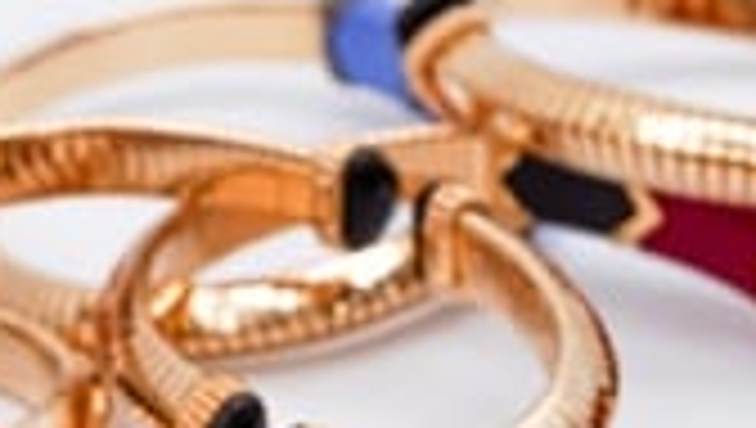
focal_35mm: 157
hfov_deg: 13.5
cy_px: 827
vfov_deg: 7.5
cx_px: 63
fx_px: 3151
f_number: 11
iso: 100
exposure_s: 1/6
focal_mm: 28
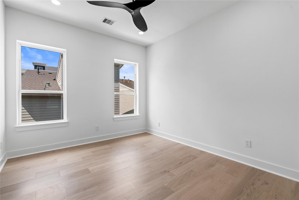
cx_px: 150
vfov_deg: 73.7
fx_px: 133
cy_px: 100
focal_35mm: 16
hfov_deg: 96.7
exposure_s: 1/6
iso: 200
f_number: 9
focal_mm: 16
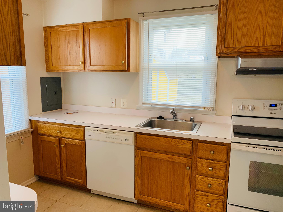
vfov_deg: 53.1
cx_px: 142
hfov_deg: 67.3
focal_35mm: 26
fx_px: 213
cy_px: 106
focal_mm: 4.25
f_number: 1.8
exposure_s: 1/60
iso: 50
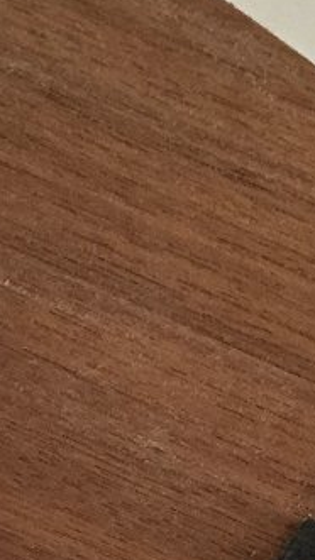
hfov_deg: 9.1
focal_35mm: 129
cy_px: 778
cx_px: -200
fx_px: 1917
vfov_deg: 15.6
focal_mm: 4.15
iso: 100
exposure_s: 1/15
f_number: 2.2
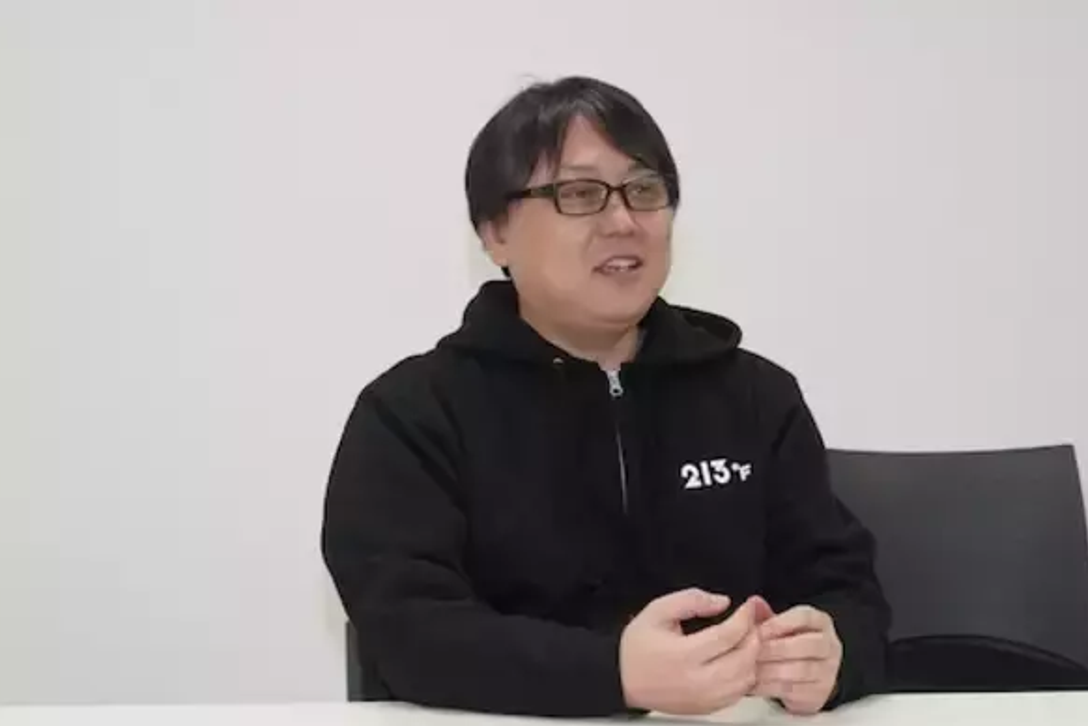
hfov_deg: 29.7
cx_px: 531
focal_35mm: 68
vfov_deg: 20.0
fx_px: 2055
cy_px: 363
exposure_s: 1/250
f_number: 6.3
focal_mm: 44
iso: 2500
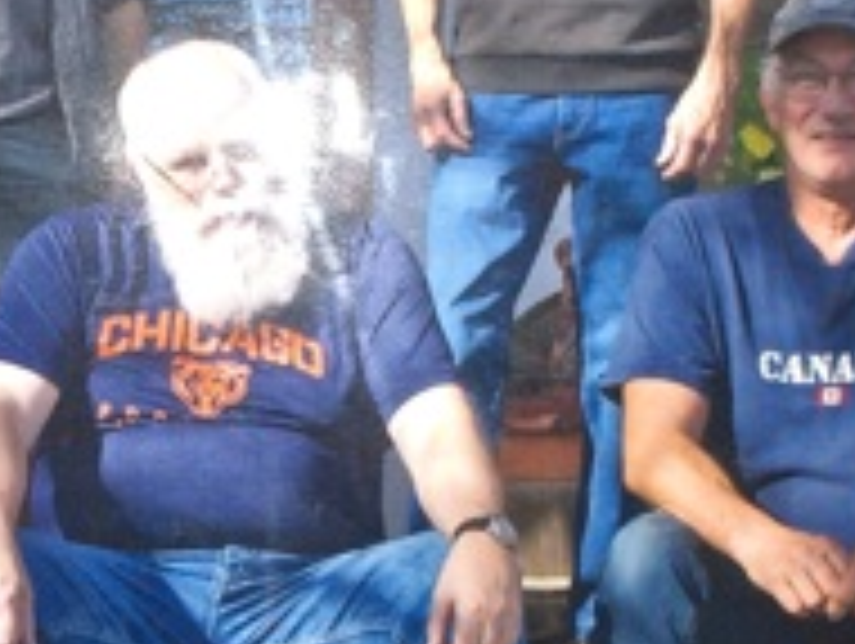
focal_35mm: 60
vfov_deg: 24.1
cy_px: 144
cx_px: 356
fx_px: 1484
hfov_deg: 32.1
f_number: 1.8
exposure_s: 1/120
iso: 50
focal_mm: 4.69
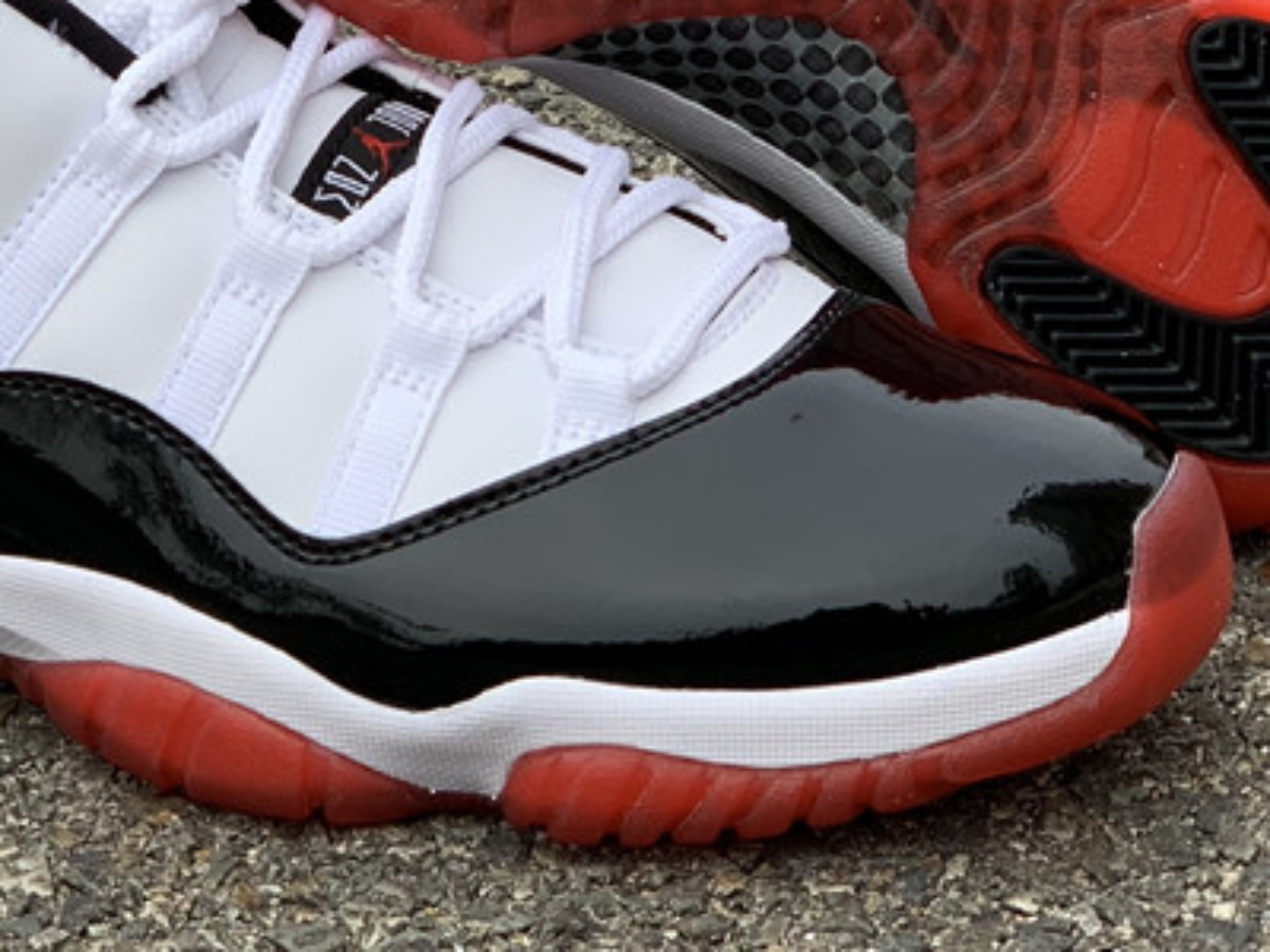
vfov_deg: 14.1
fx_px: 3816
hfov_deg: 18.9
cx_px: 508
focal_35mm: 104
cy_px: 49
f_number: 2.4
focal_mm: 6
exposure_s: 1/125
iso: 16
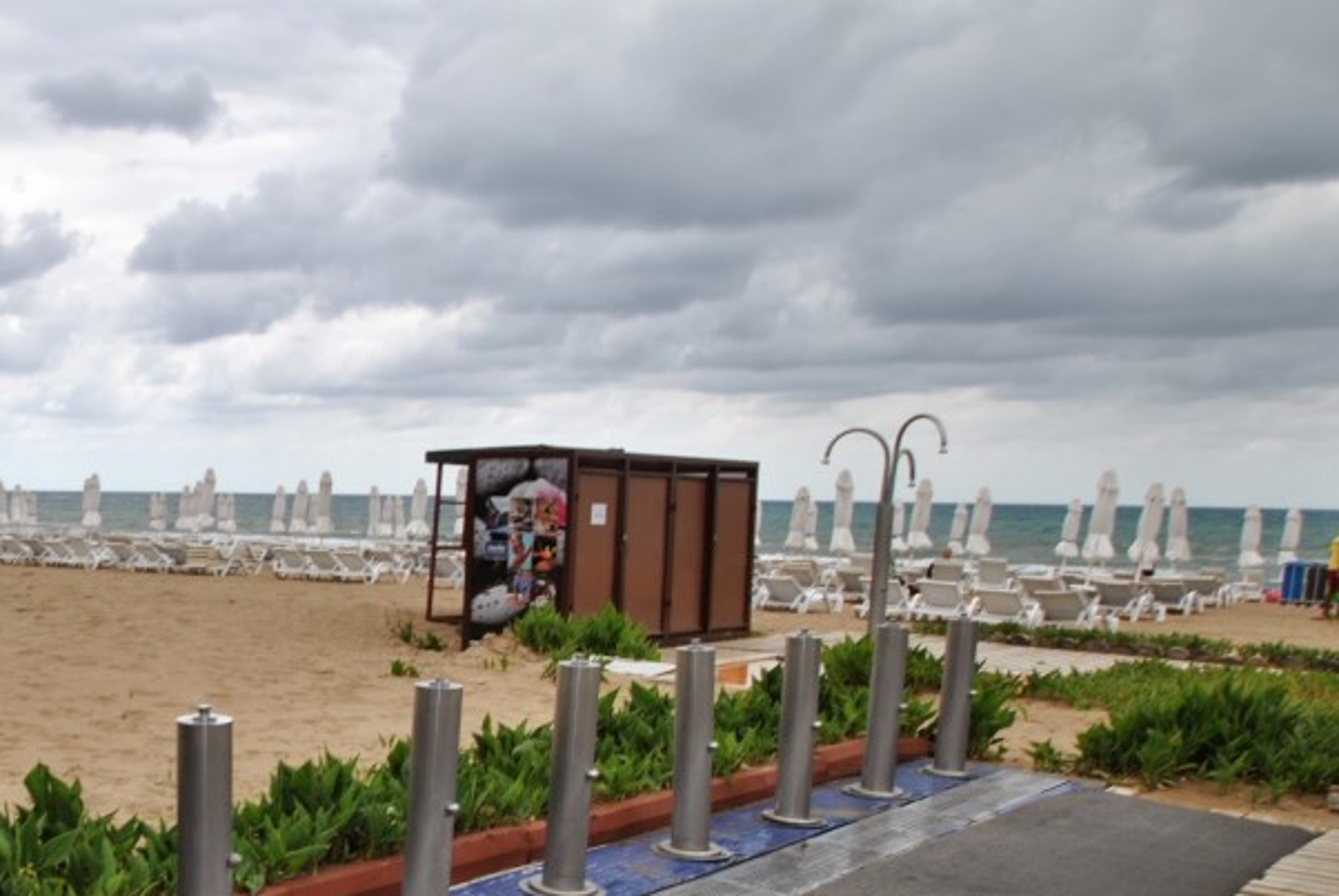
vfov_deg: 32.6
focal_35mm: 40
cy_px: 709
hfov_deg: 44.5
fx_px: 1490
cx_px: 163
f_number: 8
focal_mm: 14
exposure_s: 1/200
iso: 100
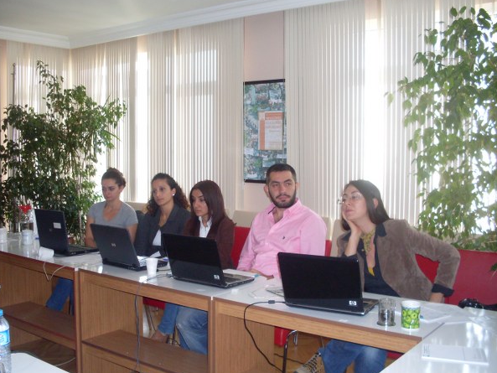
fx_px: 589
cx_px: 230
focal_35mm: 41
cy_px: 196
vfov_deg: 35.1
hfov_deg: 45.7
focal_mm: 6.3
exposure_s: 1/45
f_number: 2.8
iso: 160
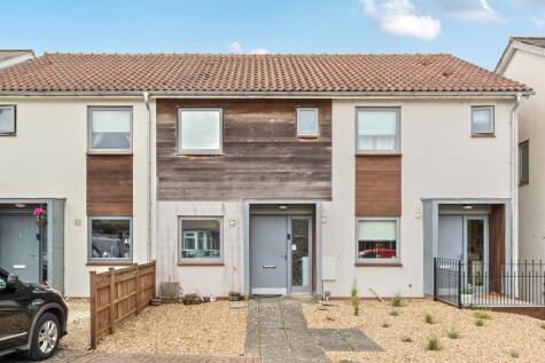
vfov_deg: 46.4
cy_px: 182
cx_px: 272
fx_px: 424
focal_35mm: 28
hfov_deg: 65.5
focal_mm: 19
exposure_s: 1/200
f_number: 8
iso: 400
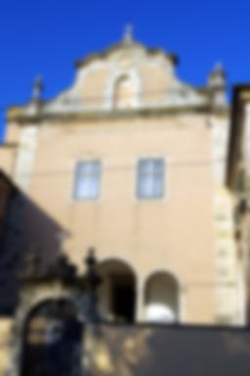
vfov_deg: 46.4
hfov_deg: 31.8
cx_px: 125
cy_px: 188
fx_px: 438
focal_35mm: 42
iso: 200
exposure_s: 1/800
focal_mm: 28.13
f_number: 9
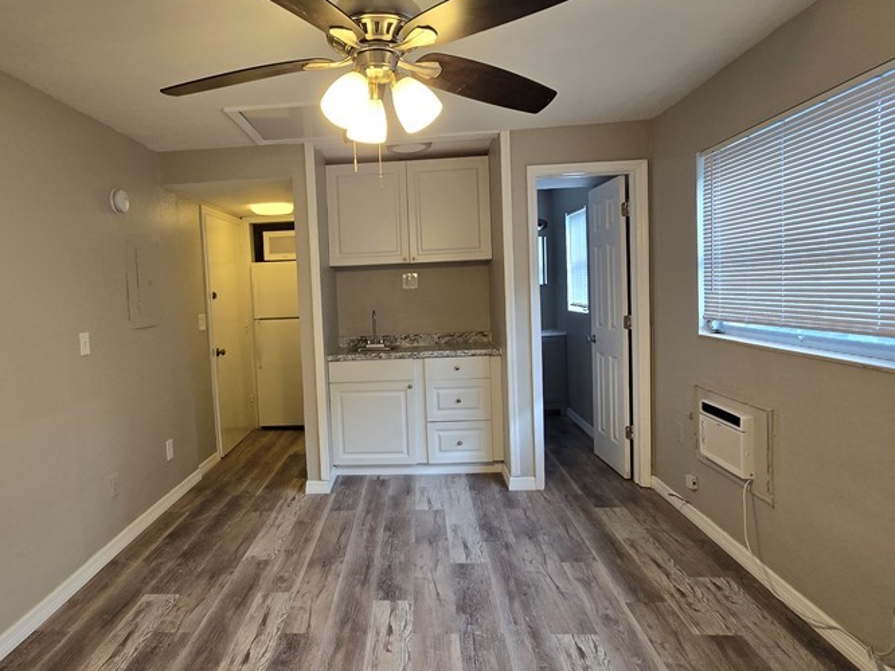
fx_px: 517
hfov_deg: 81.1
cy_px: 329
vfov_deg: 65.9
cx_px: 375
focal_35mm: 20
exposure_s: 1/60
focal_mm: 2.2
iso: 125
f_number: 2.2
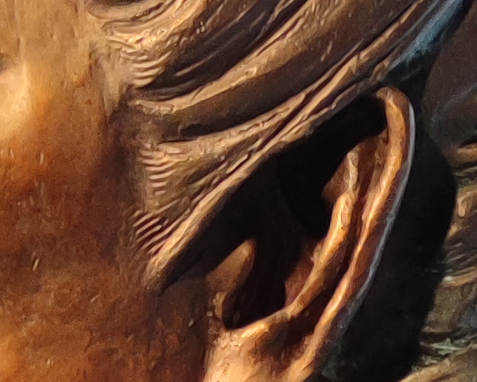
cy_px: 794
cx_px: 222
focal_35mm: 240
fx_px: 3388
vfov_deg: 6.2
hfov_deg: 8.1
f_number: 1.69
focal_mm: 6.72
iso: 244
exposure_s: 1/61
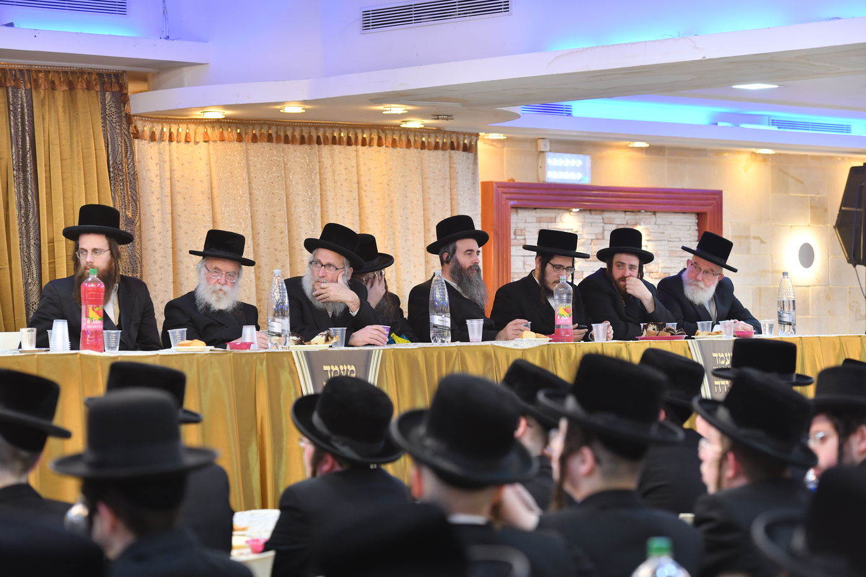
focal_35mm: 105
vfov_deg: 13.0
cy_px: 288
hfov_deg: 19.5
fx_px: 2525
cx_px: 433
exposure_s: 1/125
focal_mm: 105
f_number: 5
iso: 800
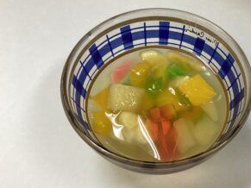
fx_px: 290
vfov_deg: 35.9
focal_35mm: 40
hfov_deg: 46.5
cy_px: 106
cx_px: 155
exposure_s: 1/60
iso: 100
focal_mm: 3.3
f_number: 2.4
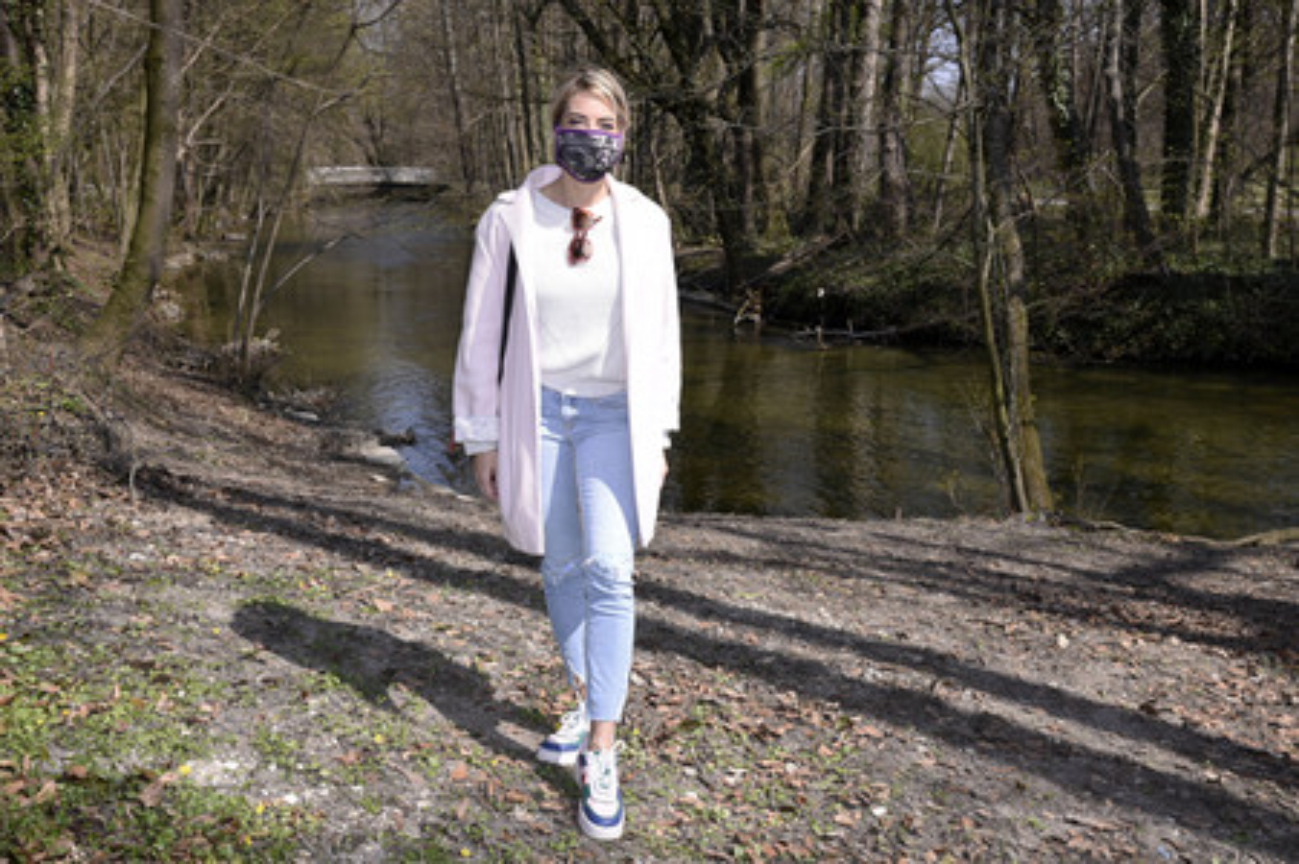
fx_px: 1586
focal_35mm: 44
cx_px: 650
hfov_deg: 44.5
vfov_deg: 30.5
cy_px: 432
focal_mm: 44
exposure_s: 1/160
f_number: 9
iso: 160
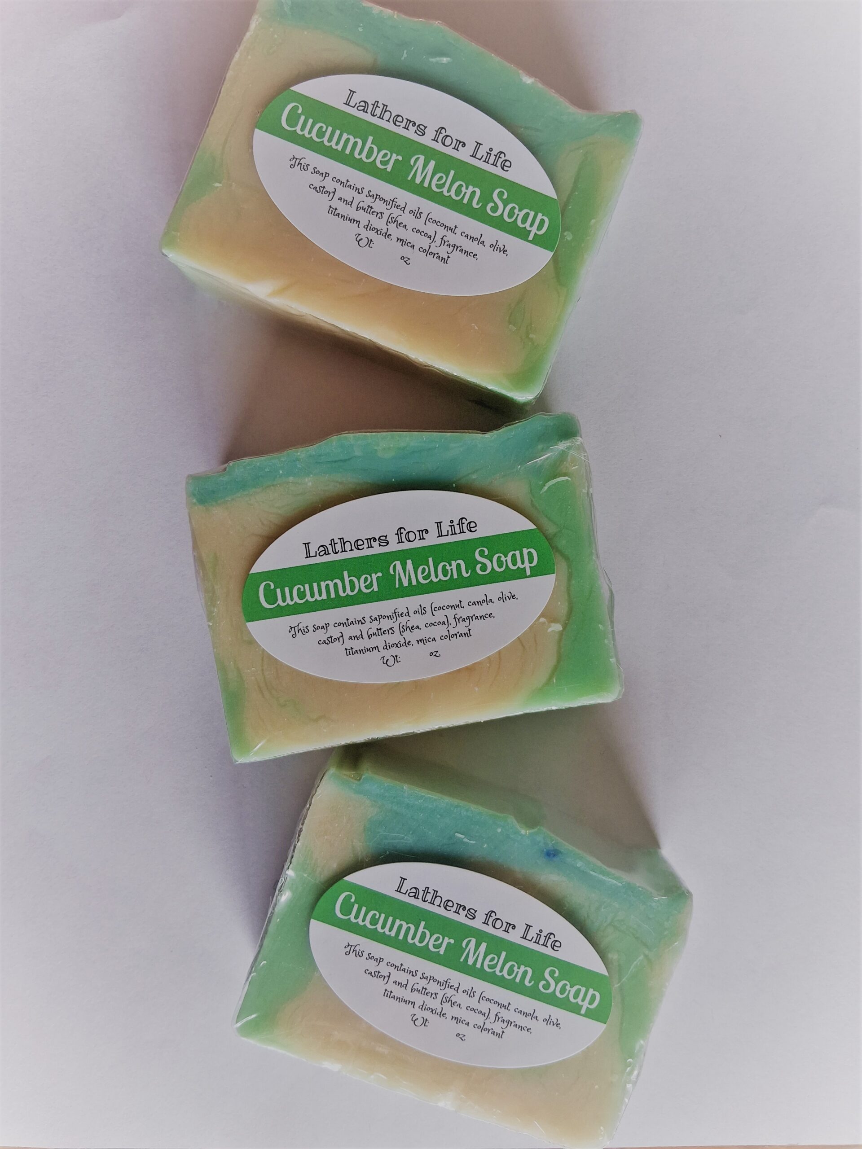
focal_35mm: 26
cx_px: 431
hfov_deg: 53.1
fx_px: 863
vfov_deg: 67.3
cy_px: 574
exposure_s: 1/100
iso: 160
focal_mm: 3.98
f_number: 1.8
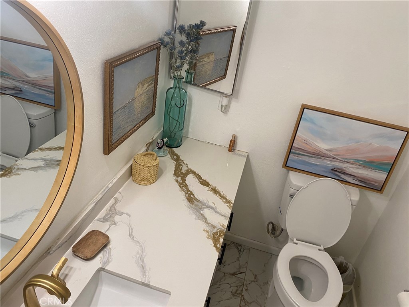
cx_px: 204
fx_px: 307
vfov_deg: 53.1
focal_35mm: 26
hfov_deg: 67.3
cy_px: 154
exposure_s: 1/60
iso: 80
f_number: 1.8
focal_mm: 4.25
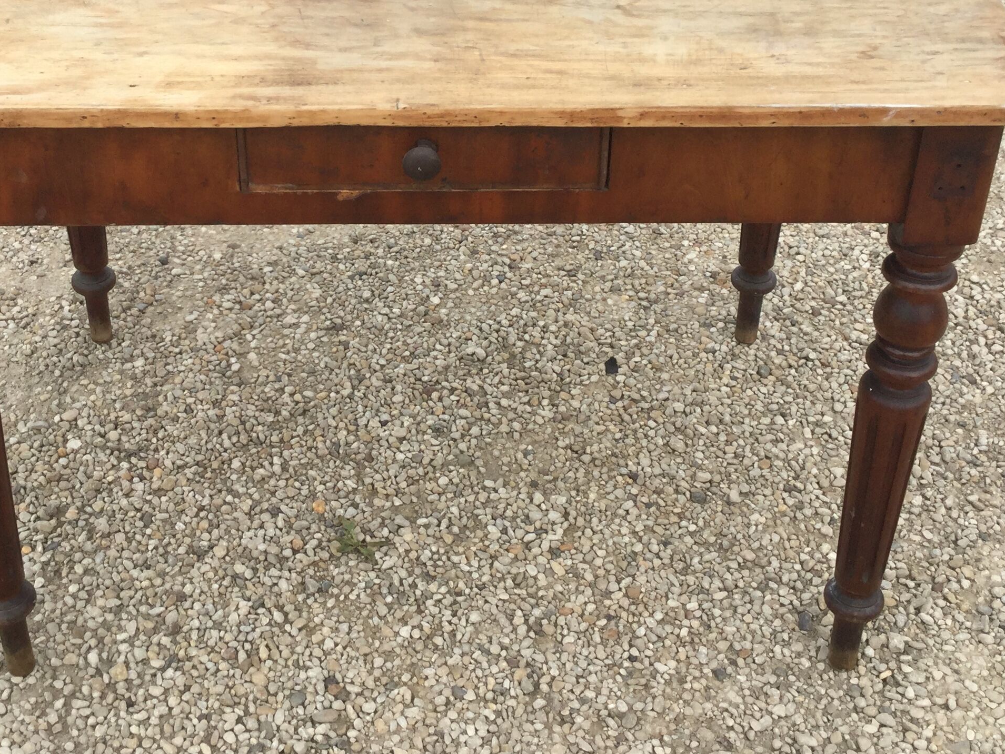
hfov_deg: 36.0
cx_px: 403
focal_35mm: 53
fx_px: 1539
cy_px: 231
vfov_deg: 27.3
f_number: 2.4
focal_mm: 3.3
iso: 25
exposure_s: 1/558
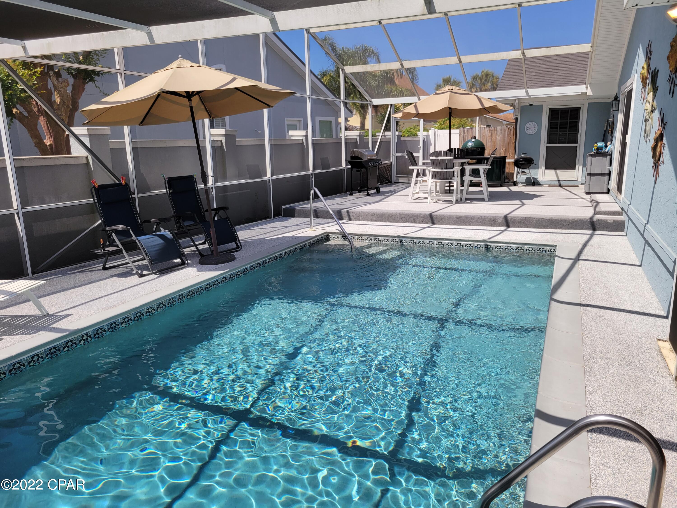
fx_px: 508
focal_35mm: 26
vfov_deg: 53.1
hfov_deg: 67.3
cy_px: 254
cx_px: 338
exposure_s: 1/1311
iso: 40
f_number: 1.8
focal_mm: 5.4
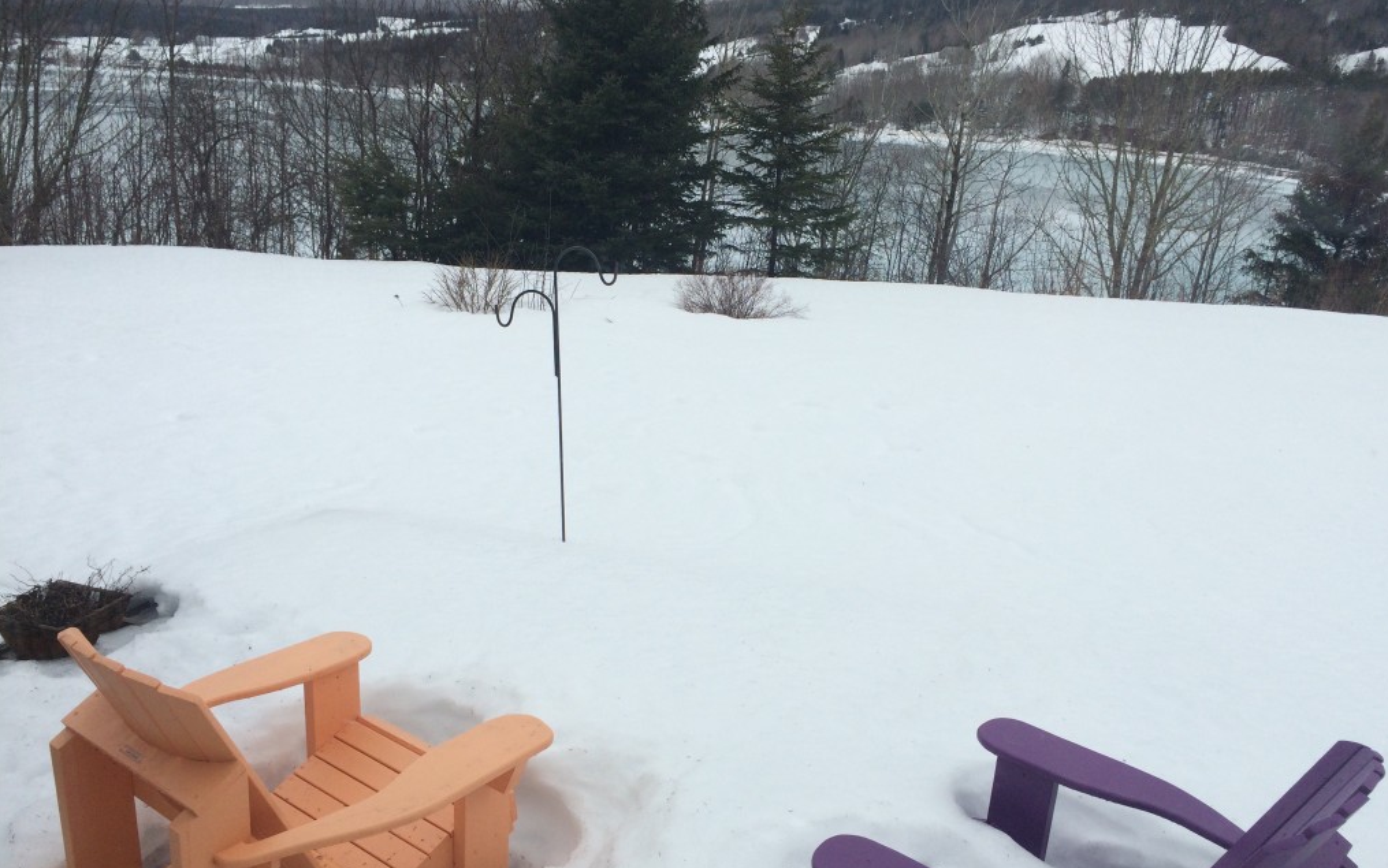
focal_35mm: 31
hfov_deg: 61.2
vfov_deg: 40.6
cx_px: 695
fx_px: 1173
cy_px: 478
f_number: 2.2
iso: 32
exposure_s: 1/1953
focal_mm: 4.15
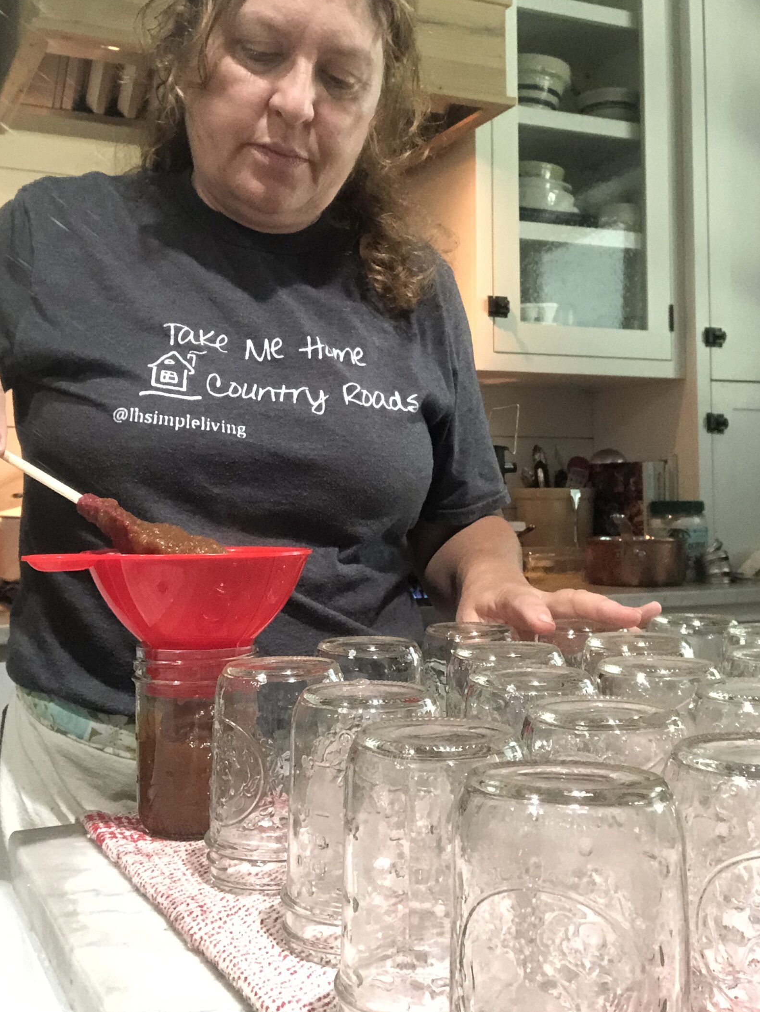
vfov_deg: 47.7
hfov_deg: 36.8
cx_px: 370
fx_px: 1141
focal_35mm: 39
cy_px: 441
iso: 500
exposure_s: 1/30
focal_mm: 2.87
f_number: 2.2
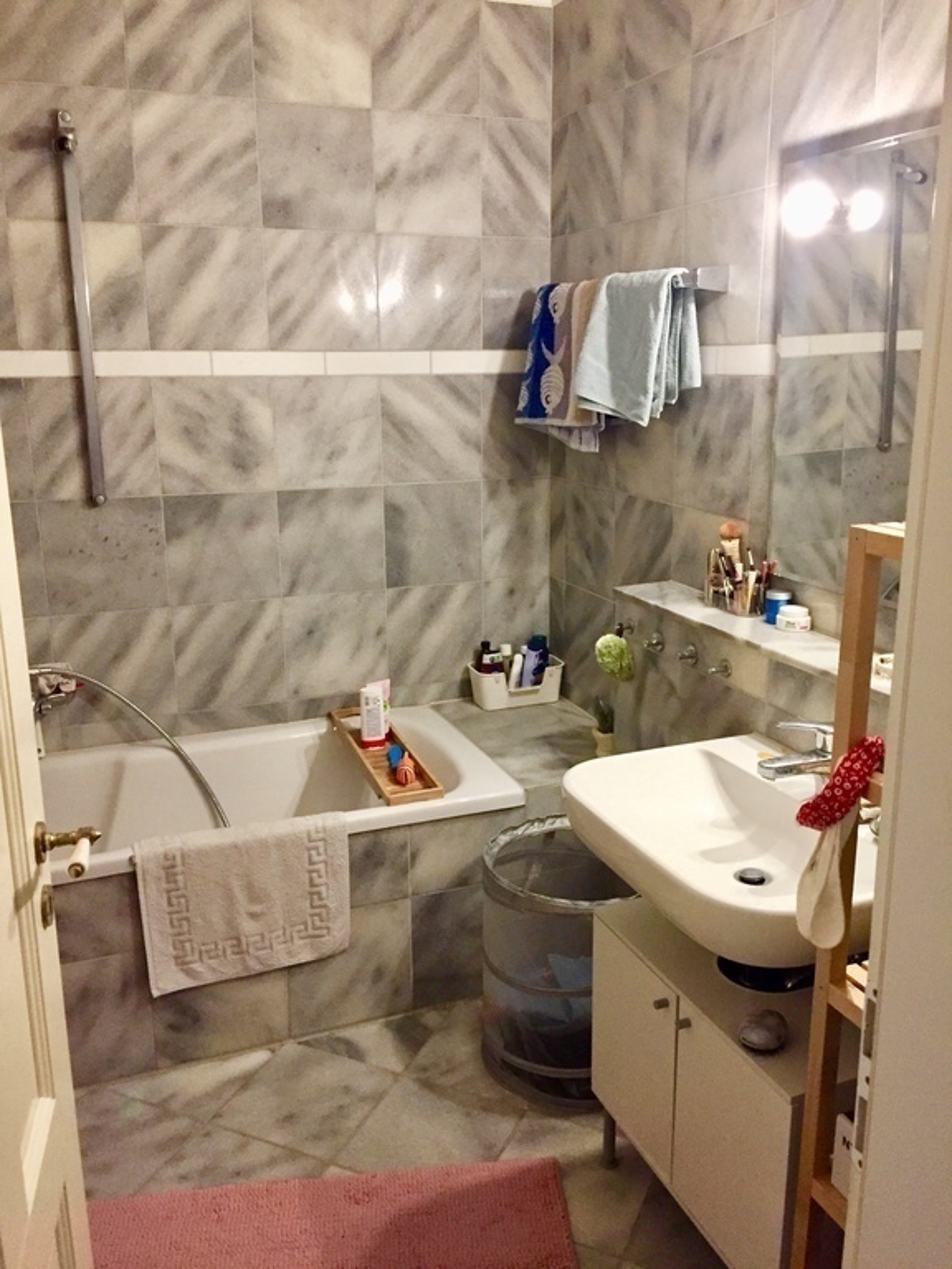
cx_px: 476
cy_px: 634
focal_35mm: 29
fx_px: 1063
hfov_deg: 48.2
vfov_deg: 61.7
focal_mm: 4.15
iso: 250
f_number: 2.2
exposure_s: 1/17
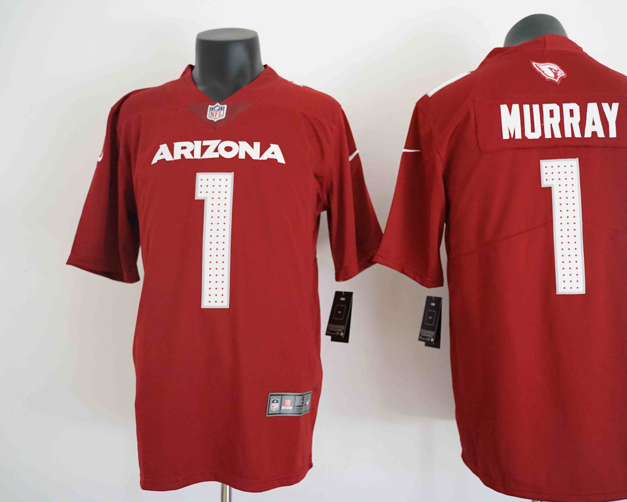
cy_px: 248
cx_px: 356
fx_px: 594
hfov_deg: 55.5
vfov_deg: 45.8
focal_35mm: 32
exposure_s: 1/2.5
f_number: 2.8
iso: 6400
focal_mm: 28
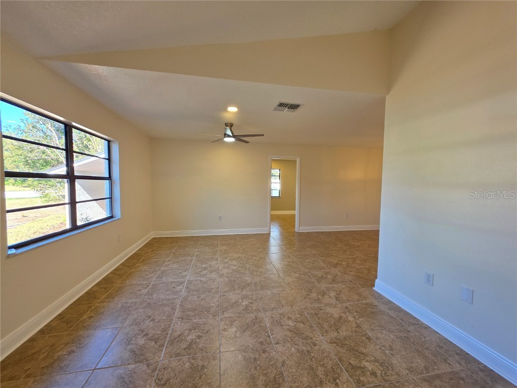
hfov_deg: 106.2
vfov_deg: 89.9
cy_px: 194
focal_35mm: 13
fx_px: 194
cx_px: 258
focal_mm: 2.2
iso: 64
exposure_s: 1/120
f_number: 1.9
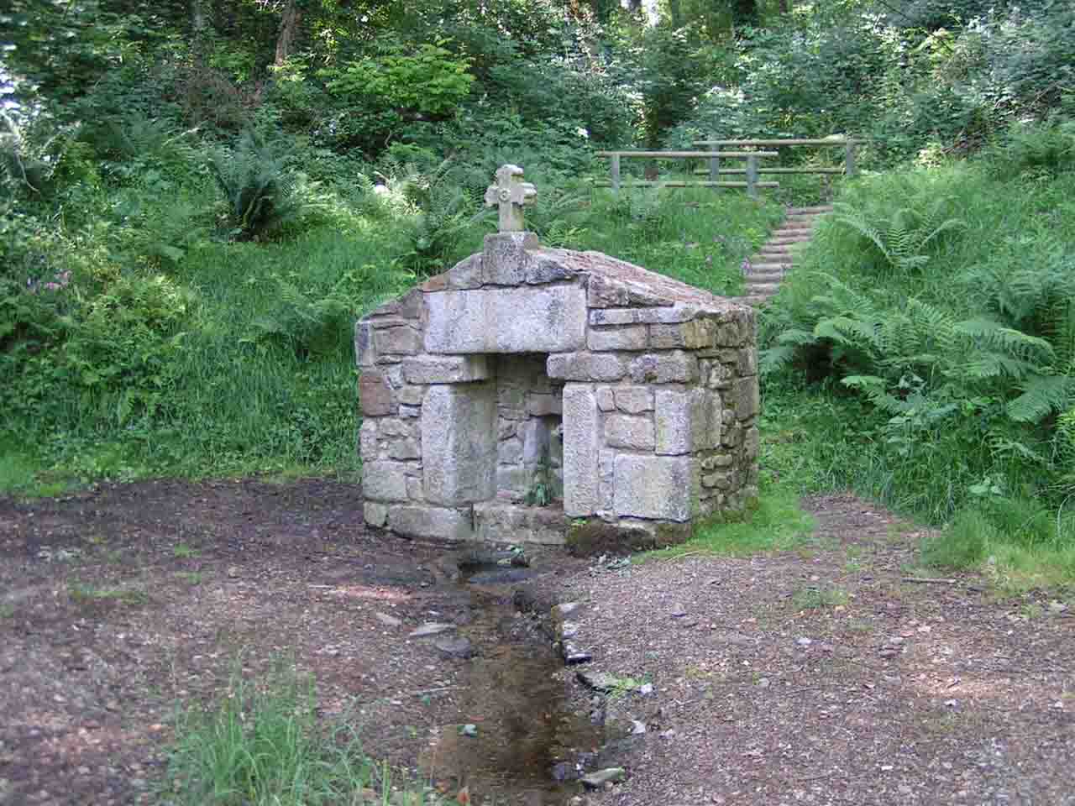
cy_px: 403
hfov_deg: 49.0
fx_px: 1180
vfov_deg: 37.7
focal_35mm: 38
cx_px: 538
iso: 80
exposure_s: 1/40
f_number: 2.8
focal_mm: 5.8
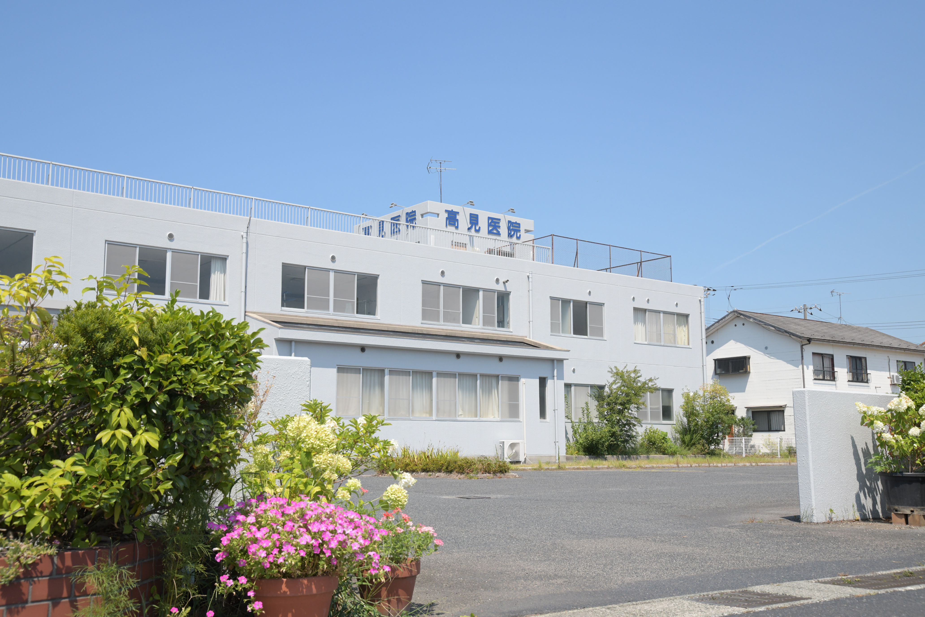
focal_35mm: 38
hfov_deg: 50.7
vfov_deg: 35.1
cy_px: 308
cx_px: 462
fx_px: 976
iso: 1000
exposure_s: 1/1600
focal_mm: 38
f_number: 11
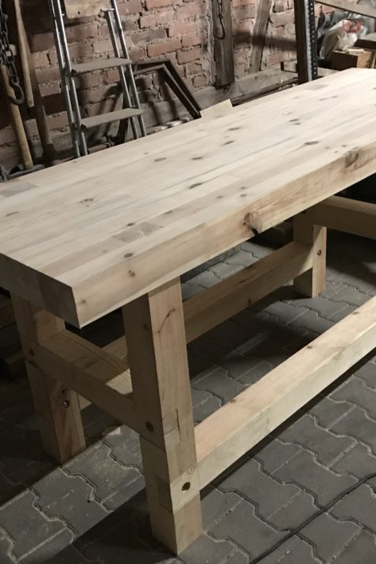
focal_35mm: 42
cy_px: 276
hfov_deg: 31.9
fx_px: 658
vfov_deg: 46.4
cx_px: 170
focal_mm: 3.99
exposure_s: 1/4
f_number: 1.8
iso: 160
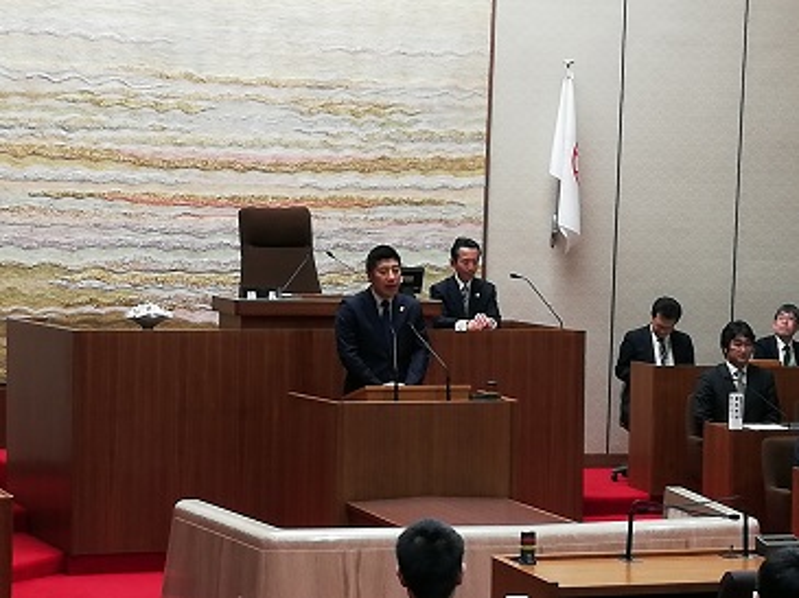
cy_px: 299
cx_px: 400
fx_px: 2375
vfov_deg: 14.3
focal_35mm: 103
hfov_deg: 19.1
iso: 160
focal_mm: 3.81
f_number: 2.2
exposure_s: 1/30
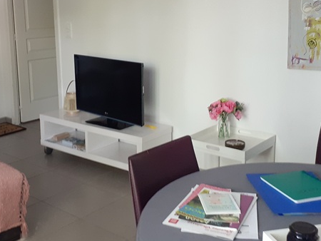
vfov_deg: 30.2
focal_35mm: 48
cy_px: 90
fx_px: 445
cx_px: 126
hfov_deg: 39.4
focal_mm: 3.6
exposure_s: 1/25
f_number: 1.9
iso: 200
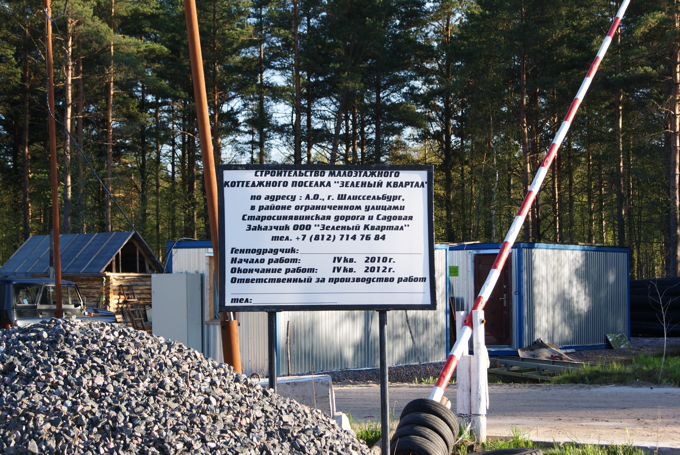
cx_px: 340
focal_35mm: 82
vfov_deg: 16.6
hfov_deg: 24.6
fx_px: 1560
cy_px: 228
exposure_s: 1/100
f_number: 8
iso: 100
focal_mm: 55
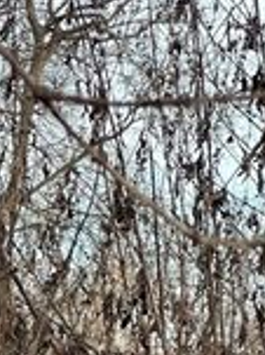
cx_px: -101
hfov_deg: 4.3
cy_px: 502
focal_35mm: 341
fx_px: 3486
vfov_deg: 5.8
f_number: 2.8
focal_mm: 9
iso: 32
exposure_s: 1/150
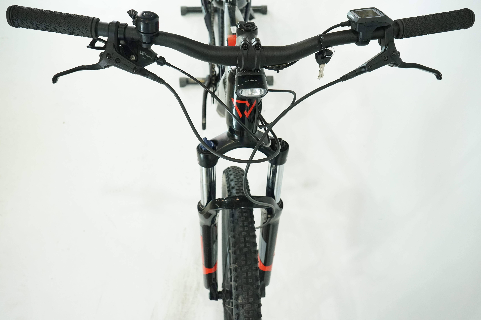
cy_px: 160
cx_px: 240
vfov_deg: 41.1
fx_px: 428
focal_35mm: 32
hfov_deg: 58.7
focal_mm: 32
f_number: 6.3
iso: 2500
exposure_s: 1/200
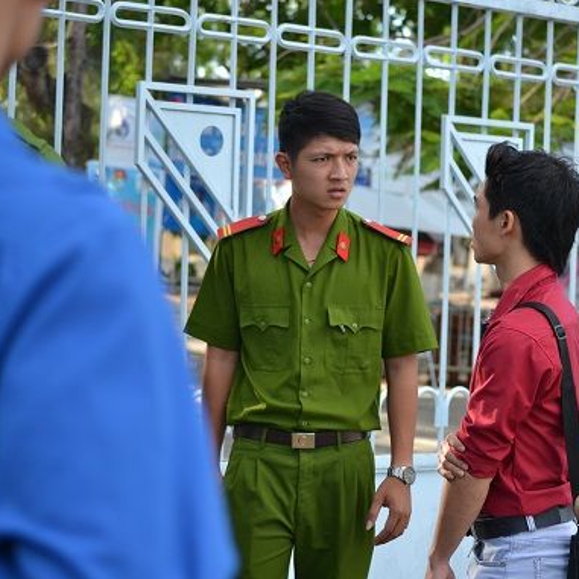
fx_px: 2018
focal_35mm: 107
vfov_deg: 16.3
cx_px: 354
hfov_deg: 16.3
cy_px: 290
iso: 200
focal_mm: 55
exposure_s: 1/320
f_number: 4
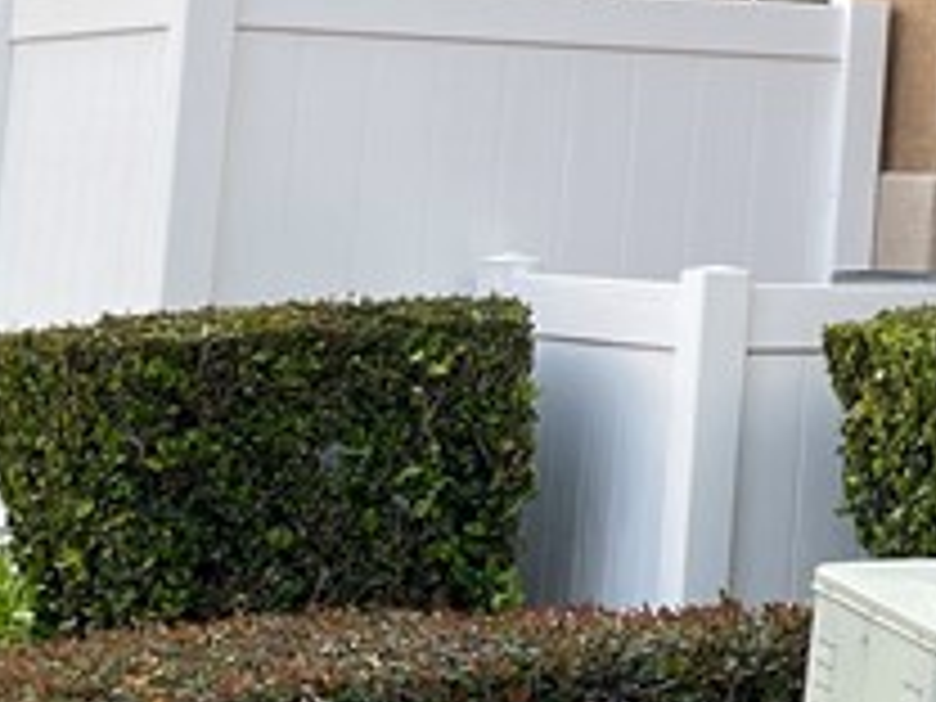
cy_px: -306
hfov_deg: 13.9
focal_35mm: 128
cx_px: 1620
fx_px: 3461
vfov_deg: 11.2
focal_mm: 5.1
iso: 32
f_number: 1.6
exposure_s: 1/337
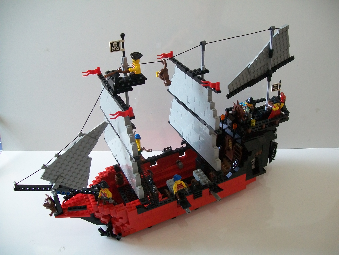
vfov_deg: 41.8
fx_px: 333
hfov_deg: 54.0
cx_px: 170
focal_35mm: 34
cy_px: 128
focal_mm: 6.1
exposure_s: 1/50
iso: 160
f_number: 2.7
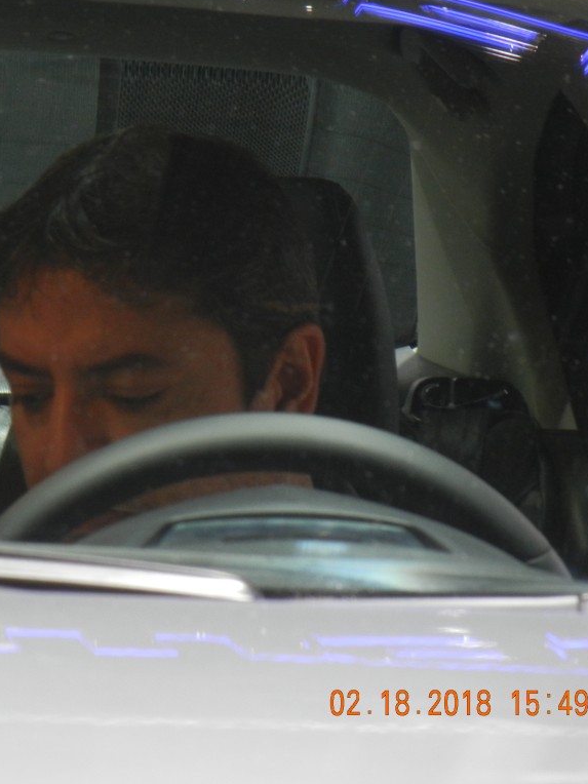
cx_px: 127
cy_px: 391
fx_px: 9105
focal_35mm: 402
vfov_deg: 4.9
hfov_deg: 3.7
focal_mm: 54
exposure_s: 1/21.2
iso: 400
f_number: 5.6
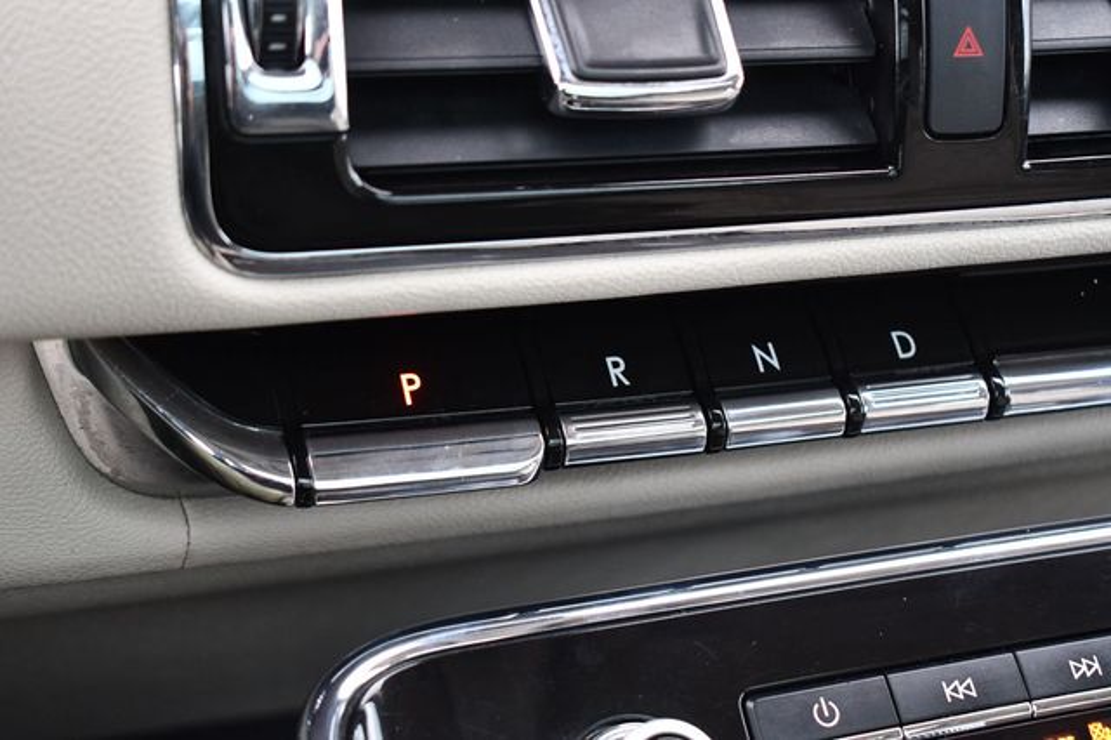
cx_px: 556
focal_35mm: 63
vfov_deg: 21.5
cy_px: 370
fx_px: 1943
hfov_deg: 31.9
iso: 1400
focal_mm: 42
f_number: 5
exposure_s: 1/125
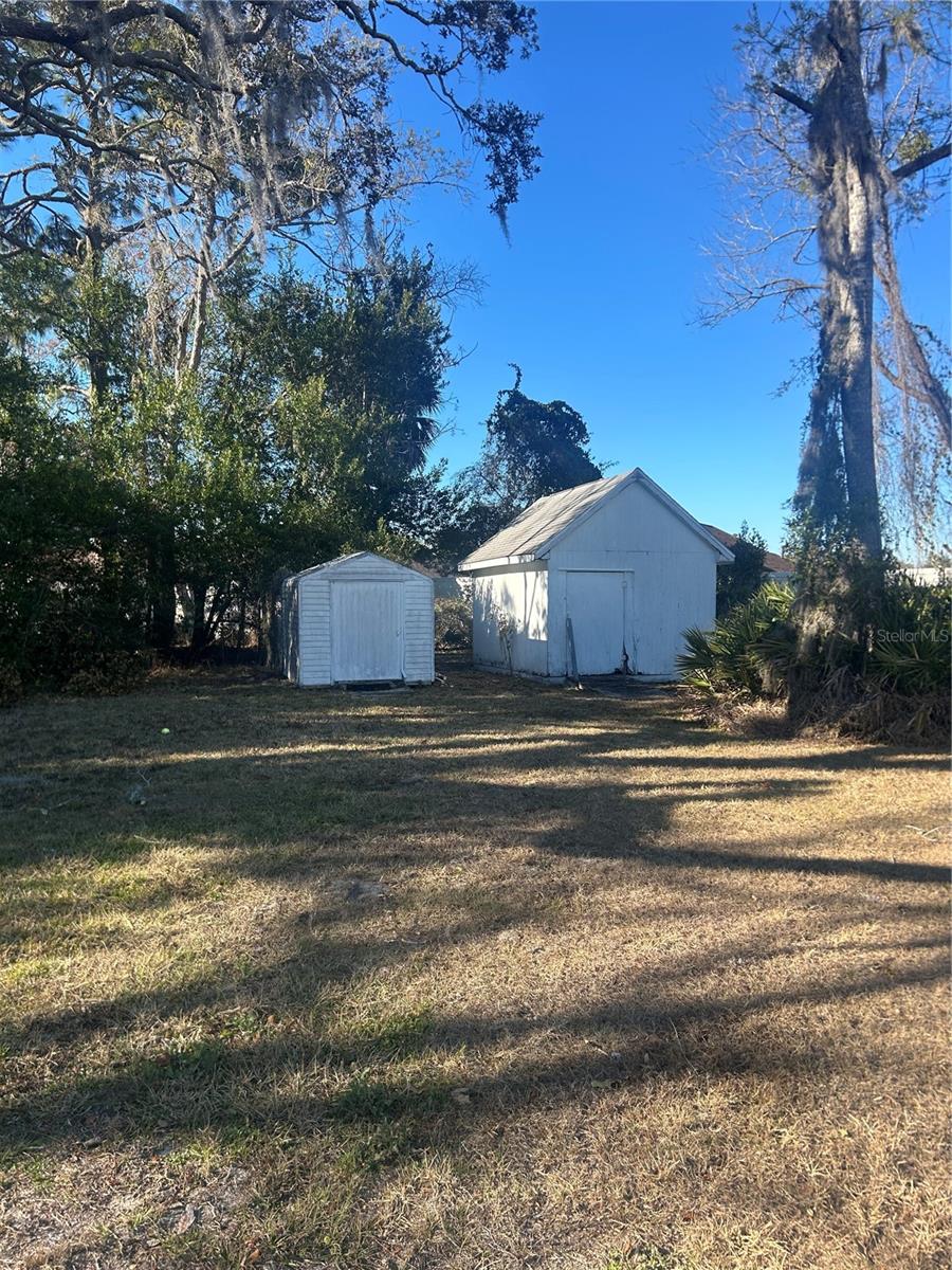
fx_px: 953
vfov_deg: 67.3
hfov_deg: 53.1
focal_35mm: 26
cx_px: 476
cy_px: 635
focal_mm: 5.7
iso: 50
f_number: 1.5
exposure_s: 1/1575
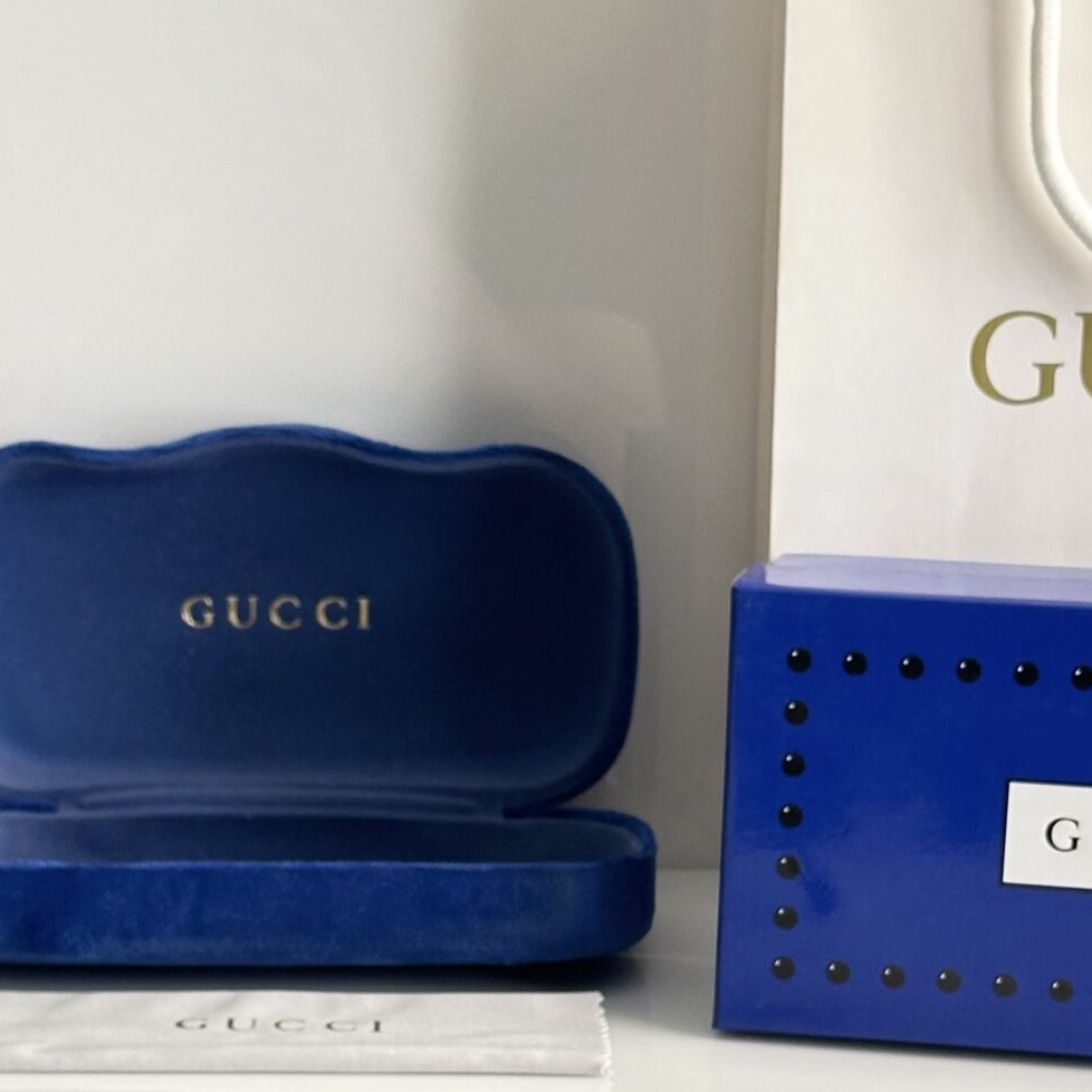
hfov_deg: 15.7
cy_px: 1099
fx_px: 3962
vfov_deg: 15.4
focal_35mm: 111
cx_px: 458
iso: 80
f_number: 1.78
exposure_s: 1/67
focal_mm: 6.86
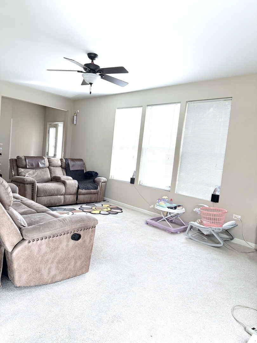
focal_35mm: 24
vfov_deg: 71.6
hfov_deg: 56.8
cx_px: 128
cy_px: 172
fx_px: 238
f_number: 1.78
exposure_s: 1/231
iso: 160
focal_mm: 6.76
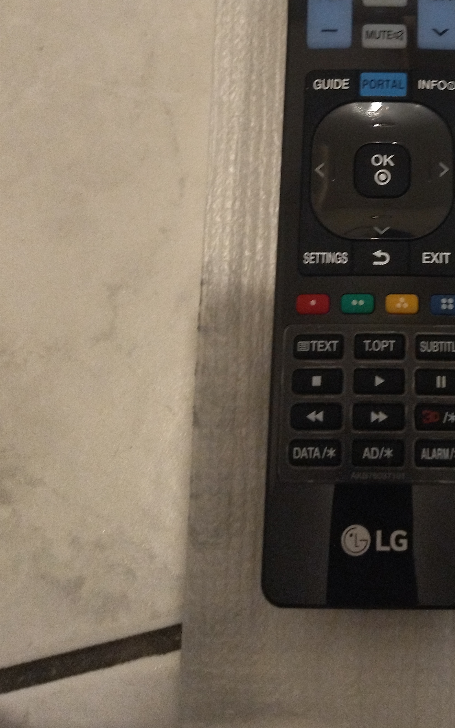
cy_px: 151
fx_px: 1071
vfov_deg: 36.3
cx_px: 414
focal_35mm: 54
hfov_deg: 23.3
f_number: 1.79
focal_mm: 4.74
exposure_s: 1/25
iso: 575
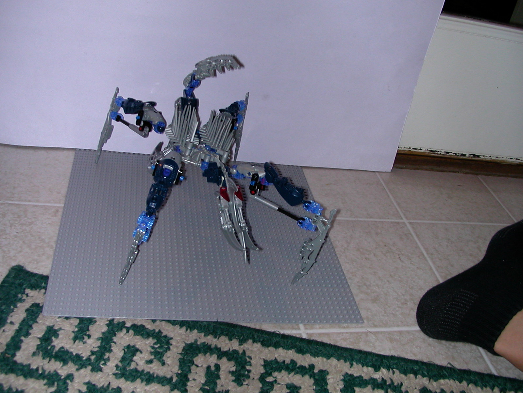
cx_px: 262
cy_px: 196
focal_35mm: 37
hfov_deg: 50.1
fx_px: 559
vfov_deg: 38.7
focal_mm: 5.6
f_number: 2.7
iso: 100
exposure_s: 1/59.9
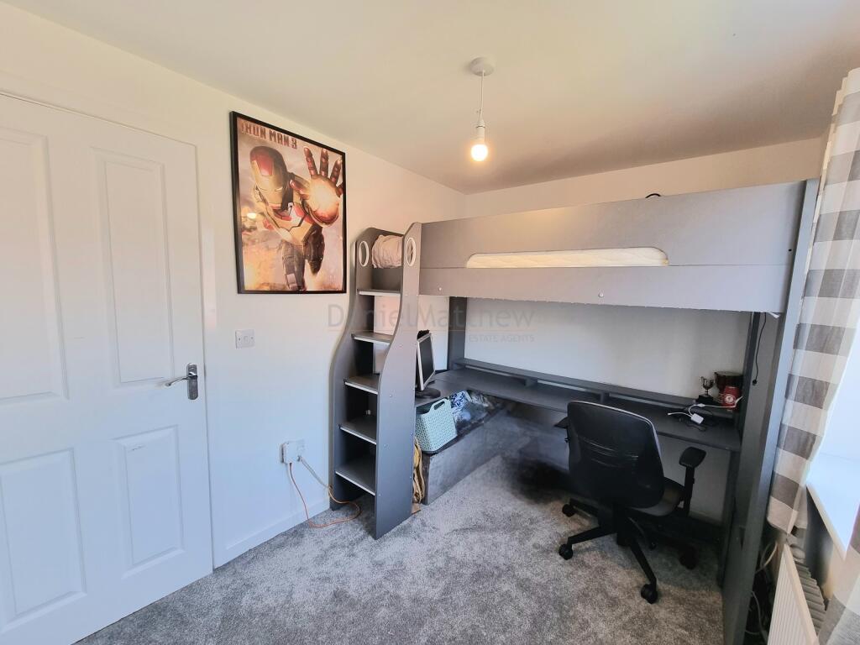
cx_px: 430
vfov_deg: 89.9
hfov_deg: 106.2
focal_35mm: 13
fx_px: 323
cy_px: 322
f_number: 2.2
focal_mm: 2.2
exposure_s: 1/50
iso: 80
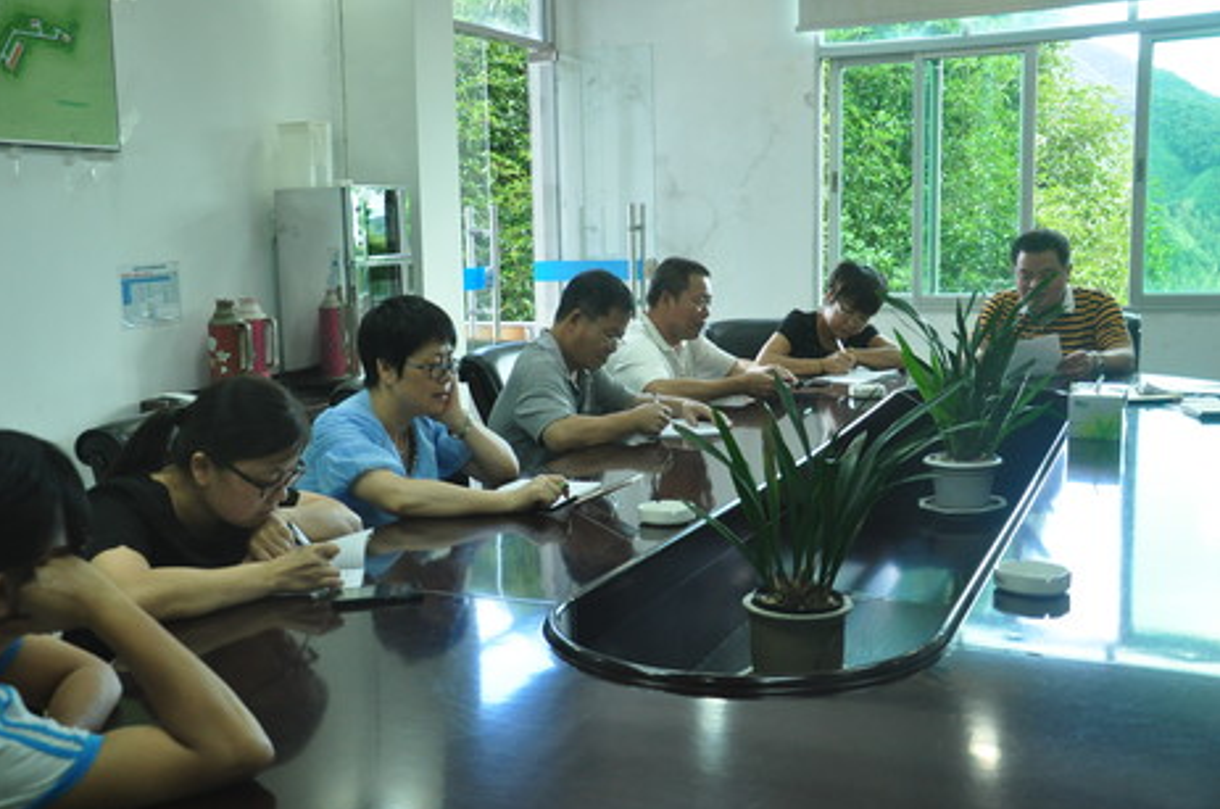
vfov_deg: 32.9
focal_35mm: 41
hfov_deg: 47.9
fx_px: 1371
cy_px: 393
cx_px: 564
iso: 800
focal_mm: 25
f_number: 4.5
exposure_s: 1/80
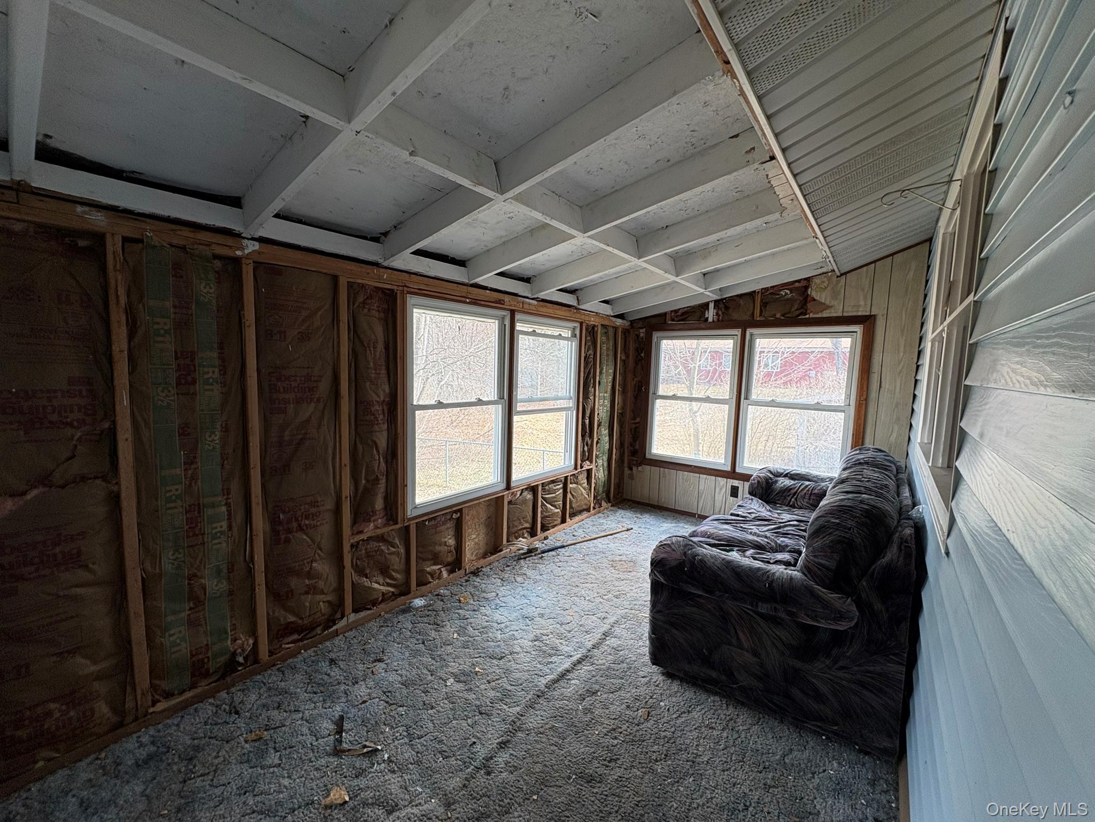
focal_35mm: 14
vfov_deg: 85.7
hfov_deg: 102.1
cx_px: 548
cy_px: 411
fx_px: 443
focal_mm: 2.22
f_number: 2.2
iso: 40
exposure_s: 1/133
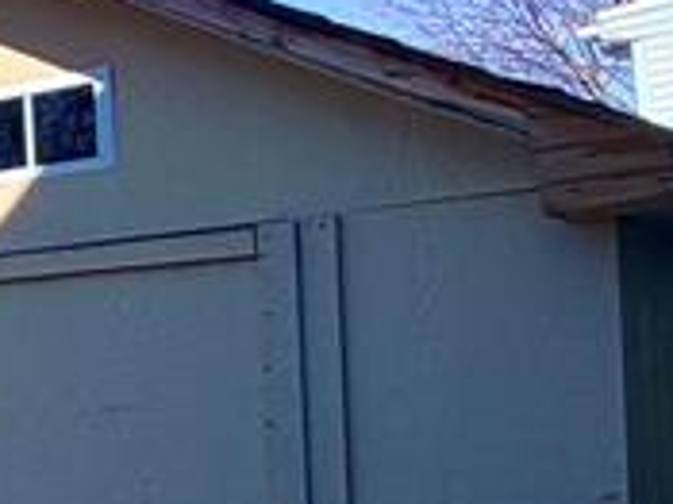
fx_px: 1593
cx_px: -1281
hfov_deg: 12.0
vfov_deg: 17.7
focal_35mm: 82
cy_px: 439
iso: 32
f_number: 2.2
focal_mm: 2.22
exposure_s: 1/770
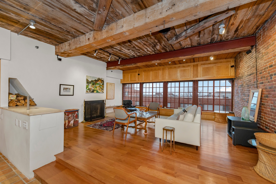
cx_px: 138
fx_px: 107
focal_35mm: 14
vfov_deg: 81.1
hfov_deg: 104.3
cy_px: 92
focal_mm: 14
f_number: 5.6
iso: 1600
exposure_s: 1/200
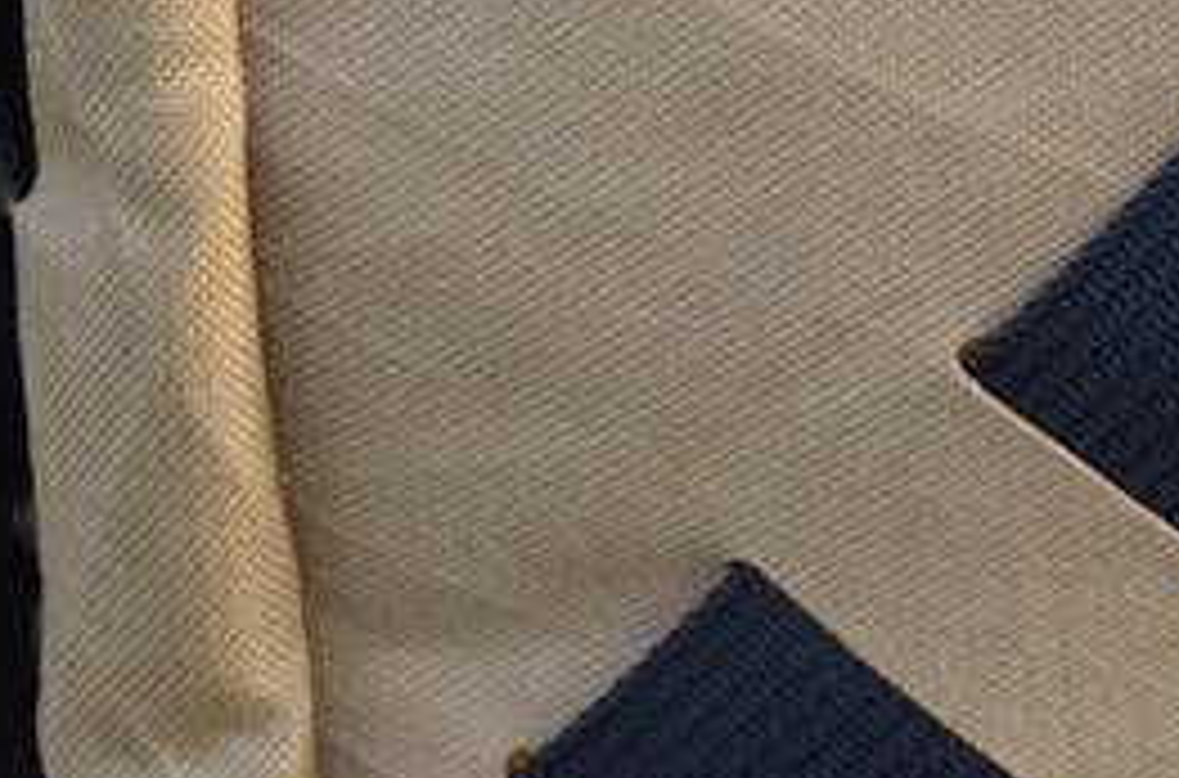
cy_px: 380
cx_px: 2304
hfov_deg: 7.2
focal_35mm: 275
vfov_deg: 5.0
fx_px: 8979
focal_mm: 32
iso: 400
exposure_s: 1/100
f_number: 4.8
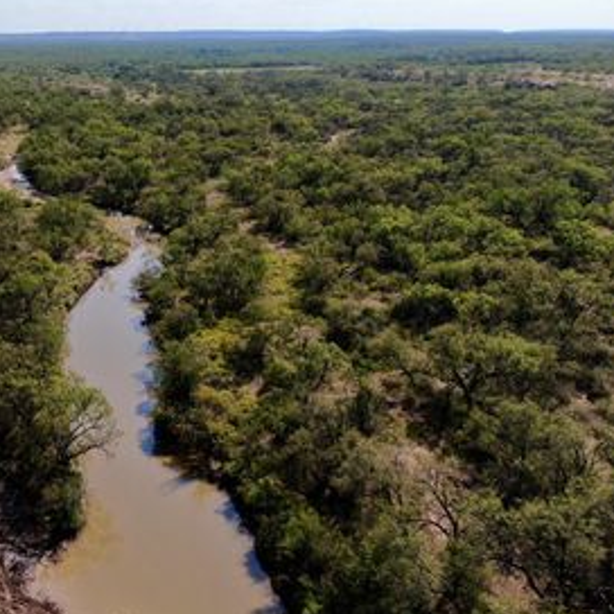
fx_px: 783
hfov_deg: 39.6
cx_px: 56
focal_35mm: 39
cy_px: 252
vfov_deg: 42.7
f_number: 2.8
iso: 110
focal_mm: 4.39
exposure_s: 1/2000
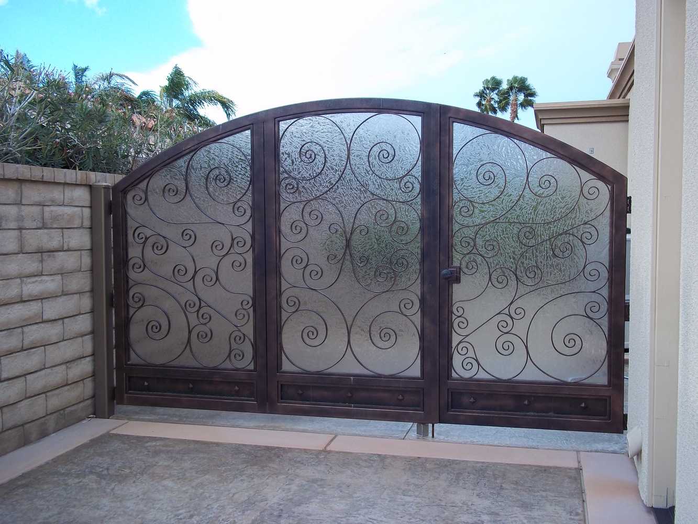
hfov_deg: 51.4
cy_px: 262
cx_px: 349
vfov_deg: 39.7
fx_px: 726
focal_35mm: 36
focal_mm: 6.5
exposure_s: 1/320
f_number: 3.1
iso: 80
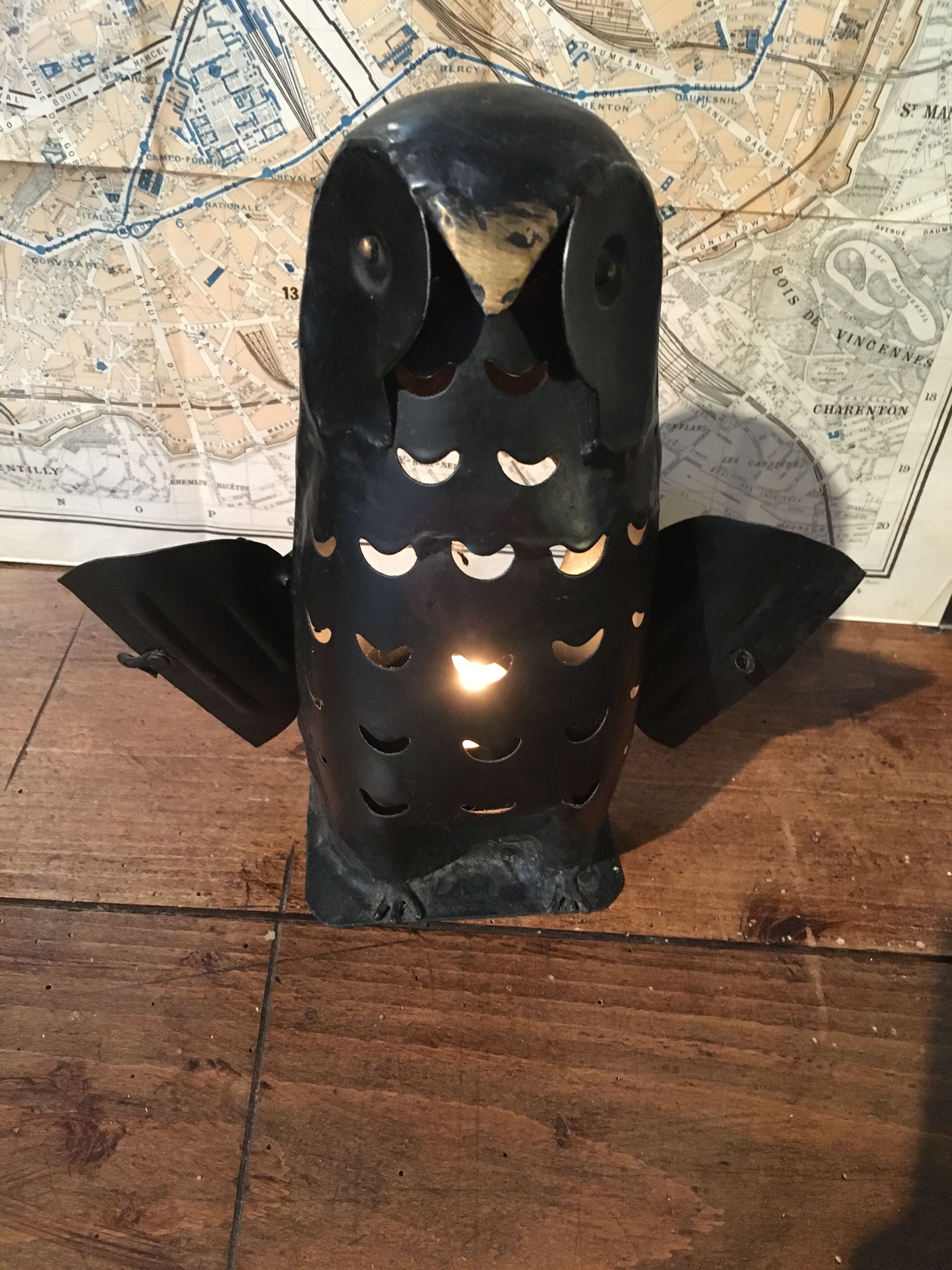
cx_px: 476
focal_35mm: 29
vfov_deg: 61.7
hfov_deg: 48.2
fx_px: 1063
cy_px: 635
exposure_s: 1/17
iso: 320
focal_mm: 4.15
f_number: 2.2
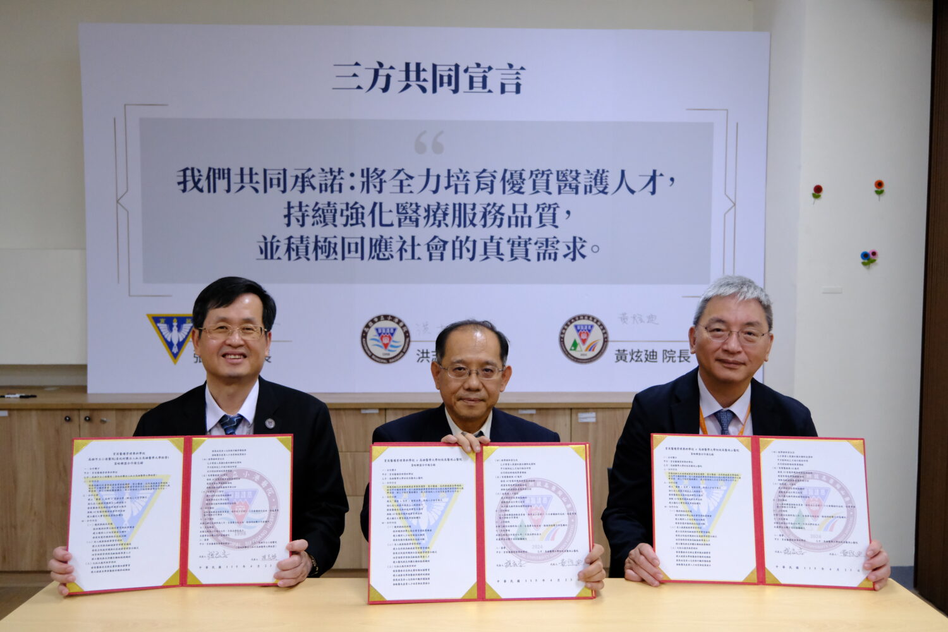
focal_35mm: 30
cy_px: 316
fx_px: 790
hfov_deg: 61.9
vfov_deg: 43.6
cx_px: 474
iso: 6400
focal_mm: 20
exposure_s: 1/1300
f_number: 2.8
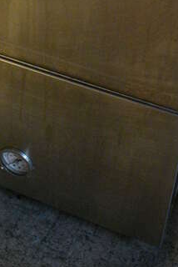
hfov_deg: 17.8
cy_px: -64
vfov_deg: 23.7
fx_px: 570
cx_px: 80
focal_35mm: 77
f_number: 3.5
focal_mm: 18
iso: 5000
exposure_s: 1/125
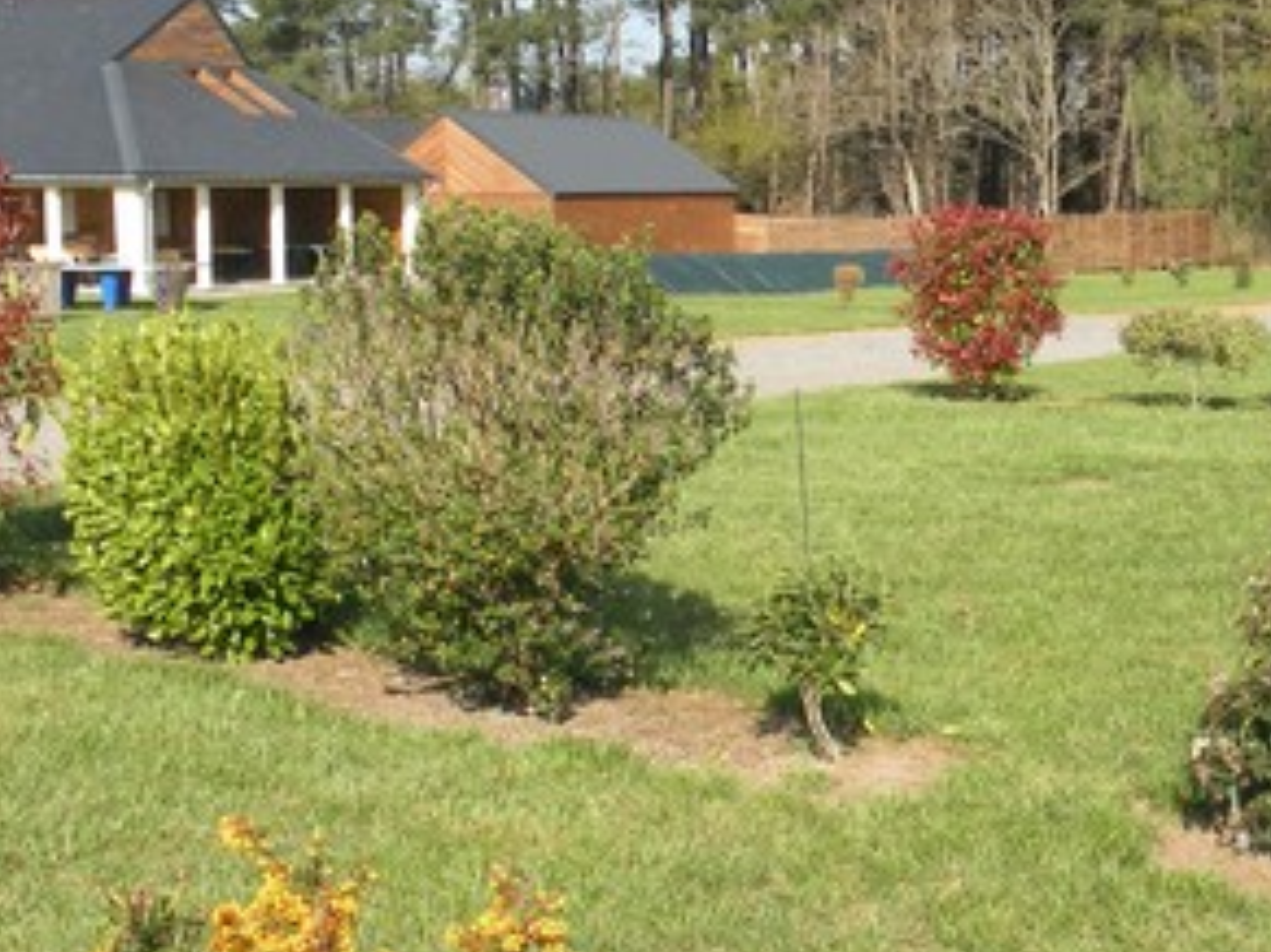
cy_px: 389
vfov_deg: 21.6
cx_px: 1022
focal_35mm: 68
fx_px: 2496
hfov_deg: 28.0
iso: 64
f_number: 5.6
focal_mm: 5.8
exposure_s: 1/226
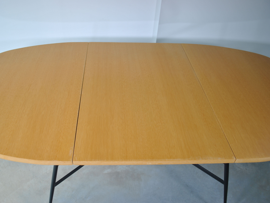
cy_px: 103
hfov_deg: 59.7
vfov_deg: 46.8
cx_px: 116
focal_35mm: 30
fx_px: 234
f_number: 3.5
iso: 100
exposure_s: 1/50
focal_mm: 18
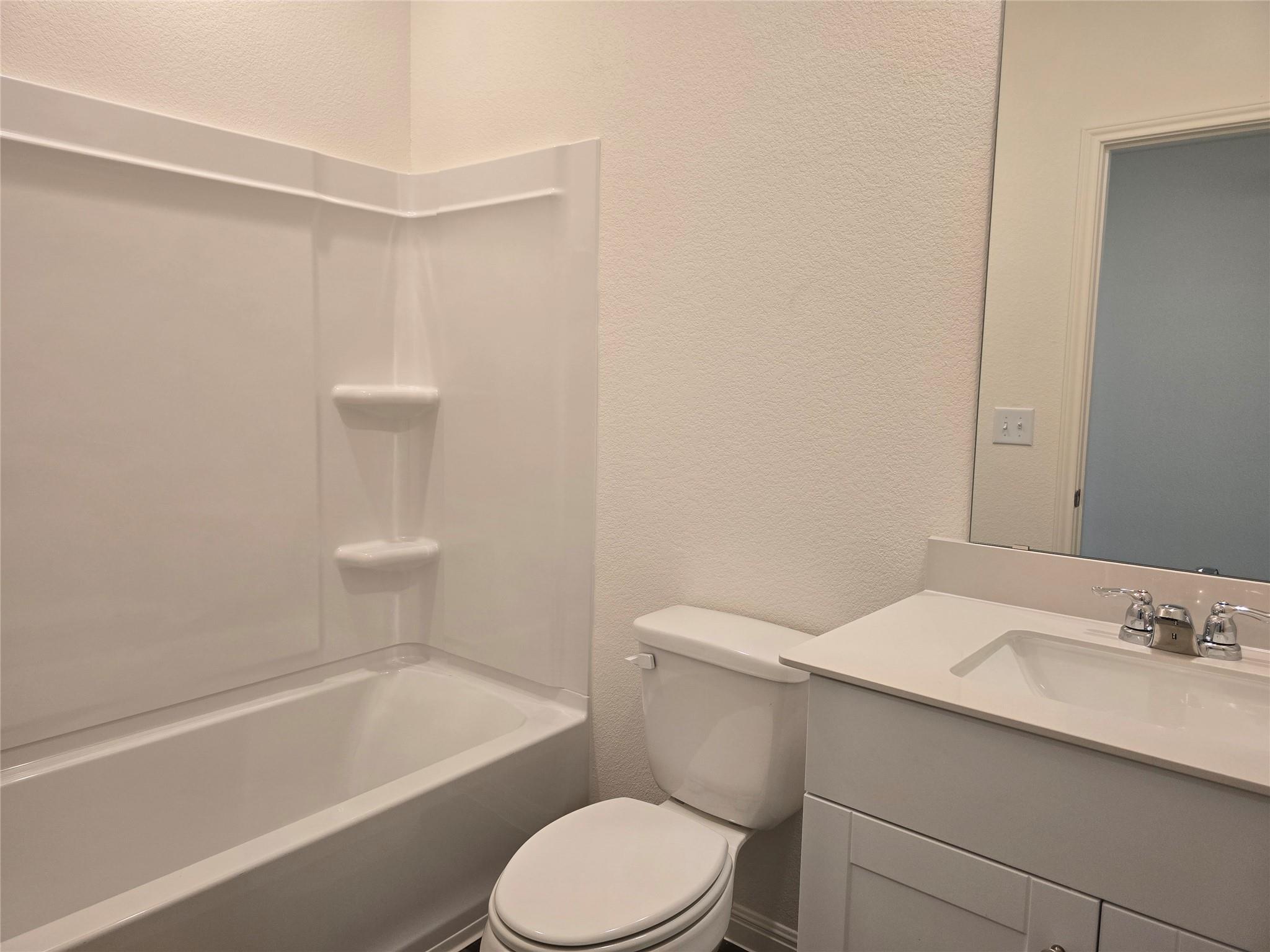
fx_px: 844
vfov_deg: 58.9
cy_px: 476
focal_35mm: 23
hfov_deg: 73.9
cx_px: 635
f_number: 1.7
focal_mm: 6.3
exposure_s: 1/120
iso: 125
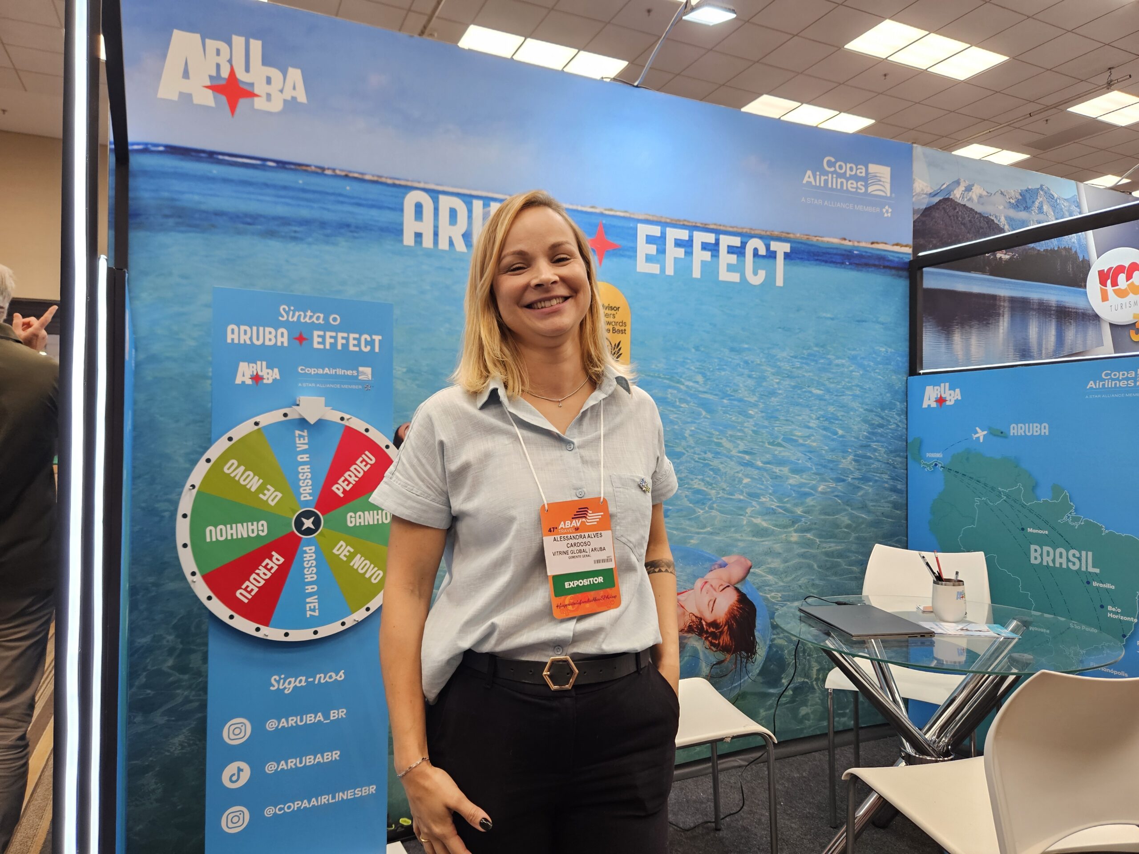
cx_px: 570
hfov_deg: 73.9
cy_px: 427
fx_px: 757
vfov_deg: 58.9
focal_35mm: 23
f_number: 1.8
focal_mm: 5.4
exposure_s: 1/120
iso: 200
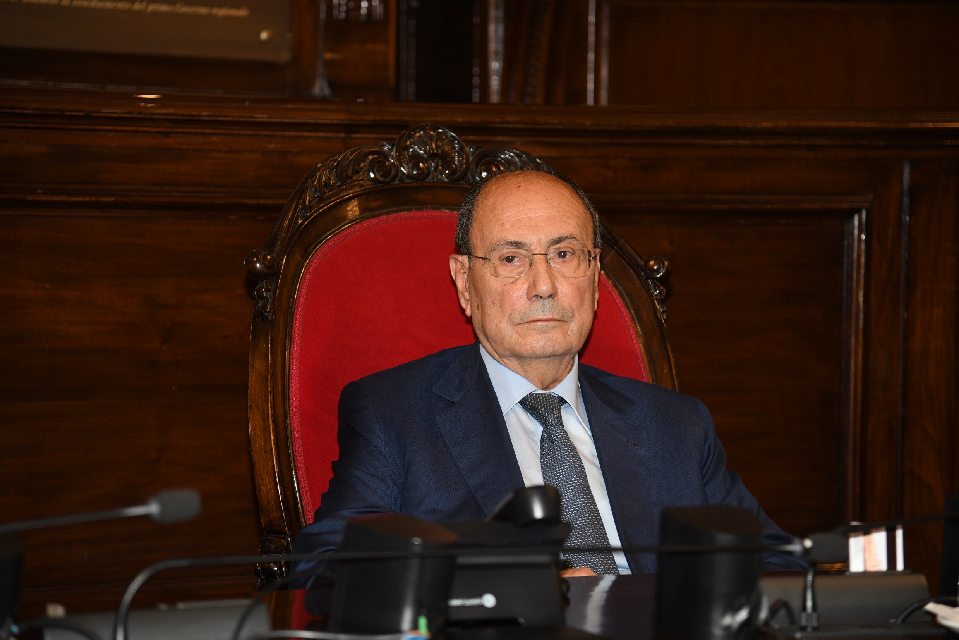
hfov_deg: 17.1
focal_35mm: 120
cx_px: 480
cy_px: 320
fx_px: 3197
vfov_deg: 11.4
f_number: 4.5
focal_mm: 120
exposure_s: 1/80
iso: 800
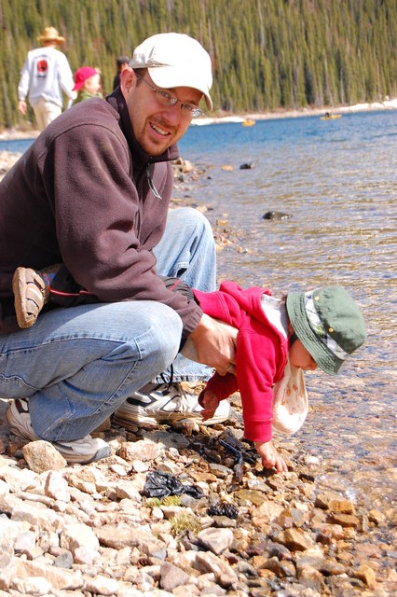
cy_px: 298
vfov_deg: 24.6
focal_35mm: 82
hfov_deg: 16.5
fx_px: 1366
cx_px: 198
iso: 400
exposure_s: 1/320
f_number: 9
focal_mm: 55
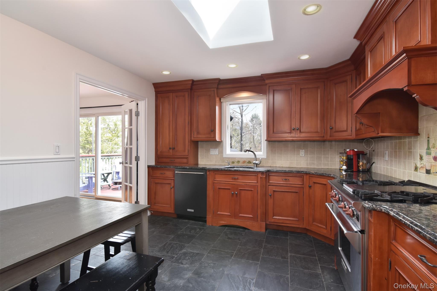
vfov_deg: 72.0
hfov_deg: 95.0
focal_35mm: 16
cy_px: 146
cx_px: 218
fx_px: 200
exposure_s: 1/25
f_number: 11
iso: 640
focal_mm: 11
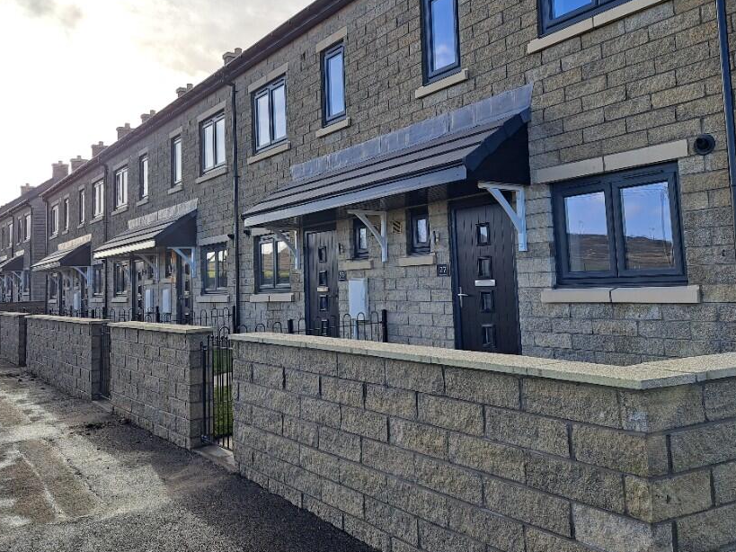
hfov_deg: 60.0
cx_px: 360
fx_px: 638
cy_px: 235
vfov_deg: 46.6
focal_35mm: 30
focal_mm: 5.23
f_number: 1.8
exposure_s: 1/574
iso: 50
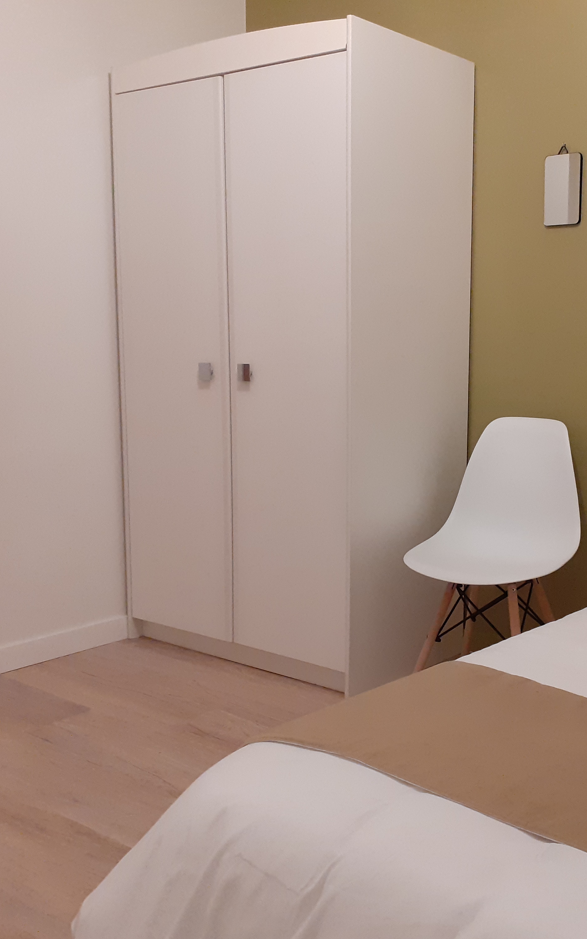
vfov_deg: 50.4
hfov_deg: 32.2
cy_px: 470
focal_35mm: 39
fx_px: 998
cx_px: 435
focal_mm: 3.6
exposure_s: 1/25
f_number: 1.9
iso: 250
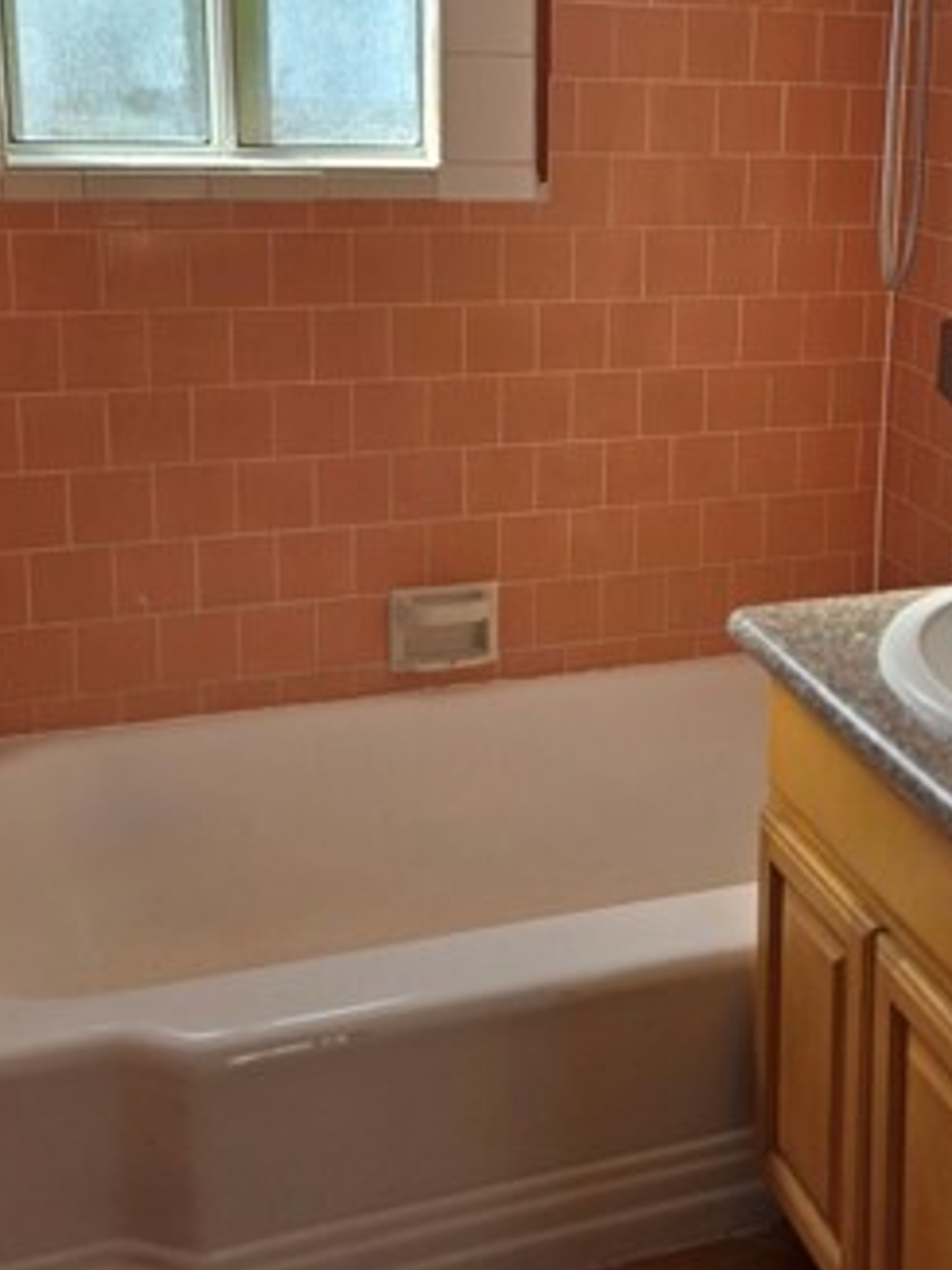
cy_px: 400
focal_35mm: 45
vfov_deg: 41.4
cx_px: 699
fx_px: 1651
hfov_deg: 31.7
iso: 25
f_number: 1.8
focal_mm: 5.4
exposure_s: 1/338
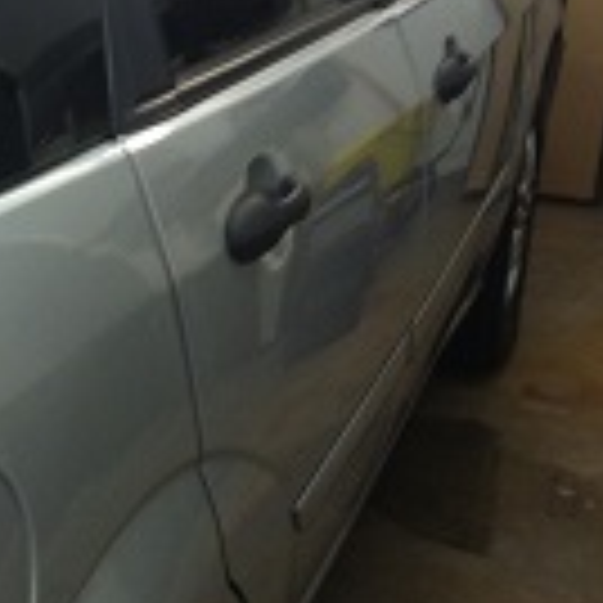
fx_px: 2089
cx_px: -225
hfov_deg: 15.5
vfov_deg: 16.4
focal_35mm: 106
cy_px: 214
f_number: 2.8
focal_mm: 3.85
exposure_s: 1/15
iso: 80
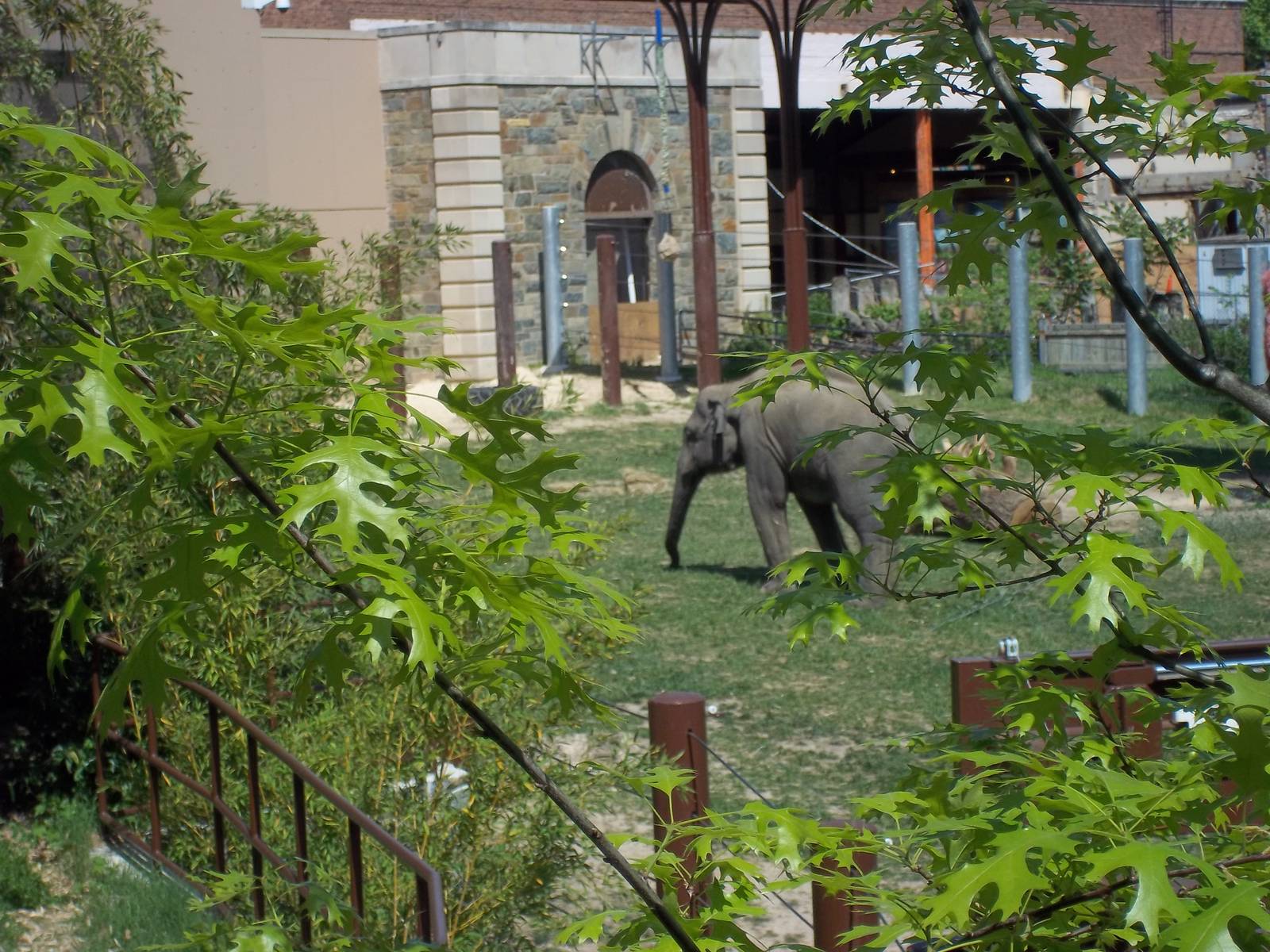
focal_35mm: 108
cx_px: 635
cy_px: 476
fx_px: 3962
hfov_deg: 18.2
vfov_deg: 13.7
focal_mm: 19.5
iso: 80
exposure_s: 1/500
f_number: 5.6
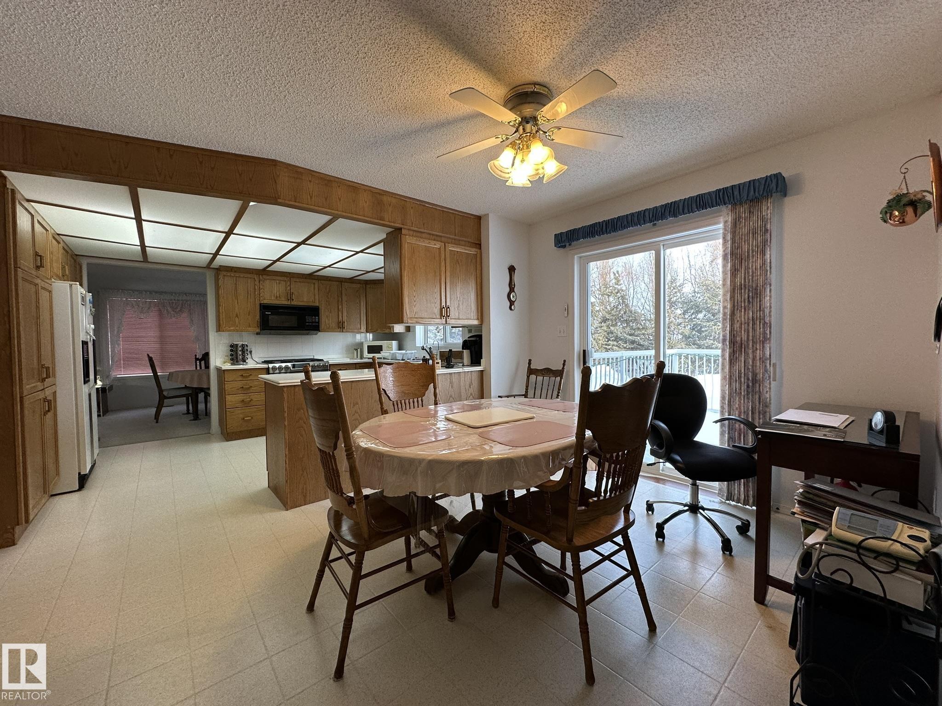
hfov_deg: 102.1
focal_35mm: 14
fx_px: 381
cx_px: 471
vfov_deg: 85.7
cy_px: 353
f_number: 2.2
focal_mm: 2.22
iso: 100
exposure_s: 1/120
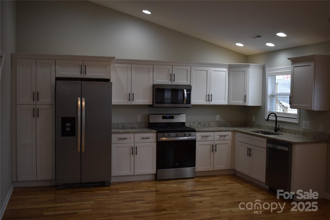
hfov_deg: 53.1
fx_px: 330
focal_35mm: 36
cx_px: 165
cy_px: 110
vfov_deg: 36.9
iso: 400
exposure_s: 1/80
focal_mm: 24
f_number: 4.5
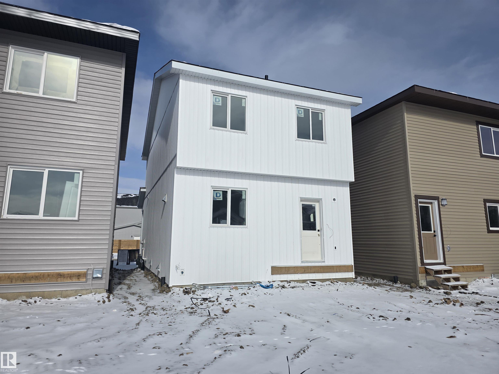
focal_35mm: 23
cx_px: 250
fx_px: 332
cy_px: 187
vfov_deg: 58.9
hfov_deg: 73.9
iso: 25
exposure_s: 1/7944
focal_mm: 6.3
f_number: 1.7
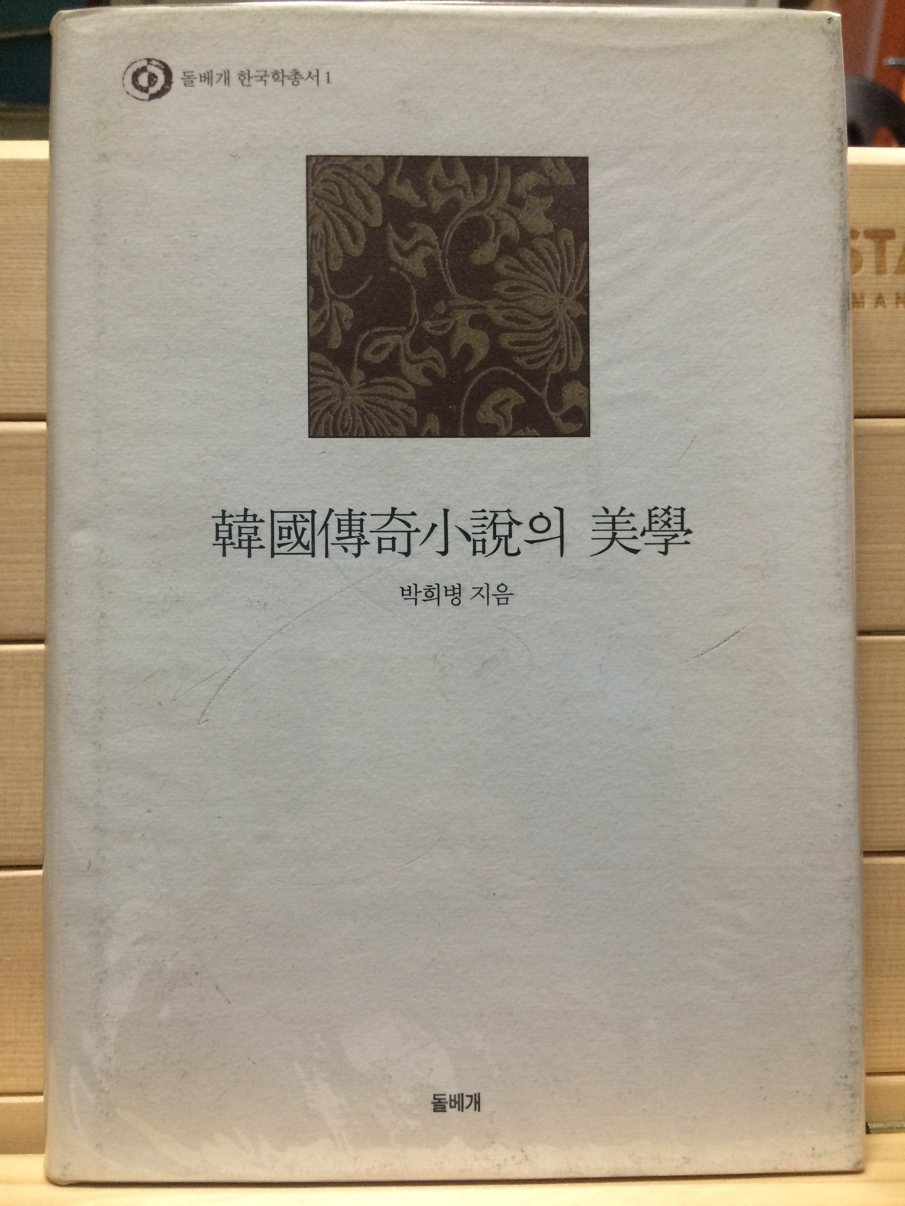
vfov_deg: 61.7
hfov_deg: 48.2
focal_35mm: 29
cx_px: 452
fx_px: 1011
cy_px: 603
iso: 160
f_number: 2.2
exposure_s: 1/30
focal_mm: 4.15
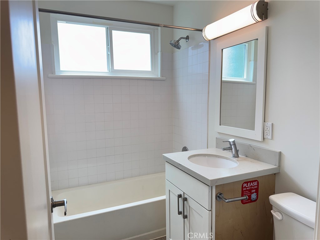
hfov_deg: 71.6
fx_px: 222
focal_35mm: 24
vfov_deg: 56.8
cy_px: 120
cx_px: 160
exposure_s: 1/175
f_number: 1.78
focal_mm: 6.76
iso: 80
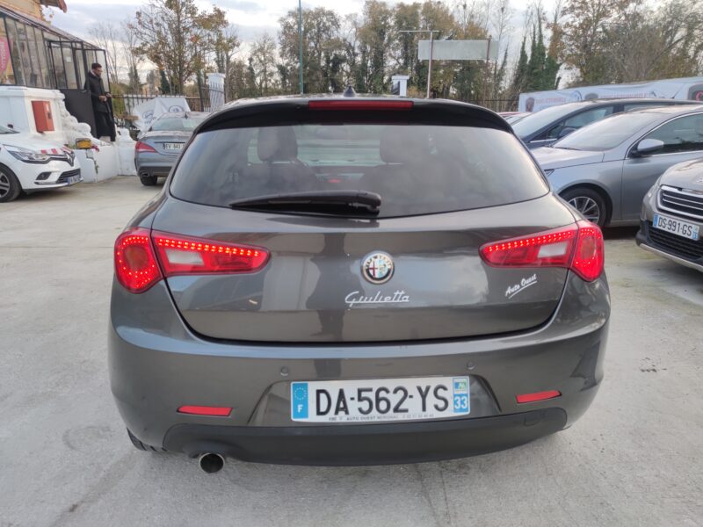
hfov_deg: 71.6
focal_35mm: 24
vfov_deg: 56.8
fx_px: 487
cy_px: 264
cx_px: 352
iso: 50
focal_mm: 6.72
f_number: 1.69
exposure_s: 1/116
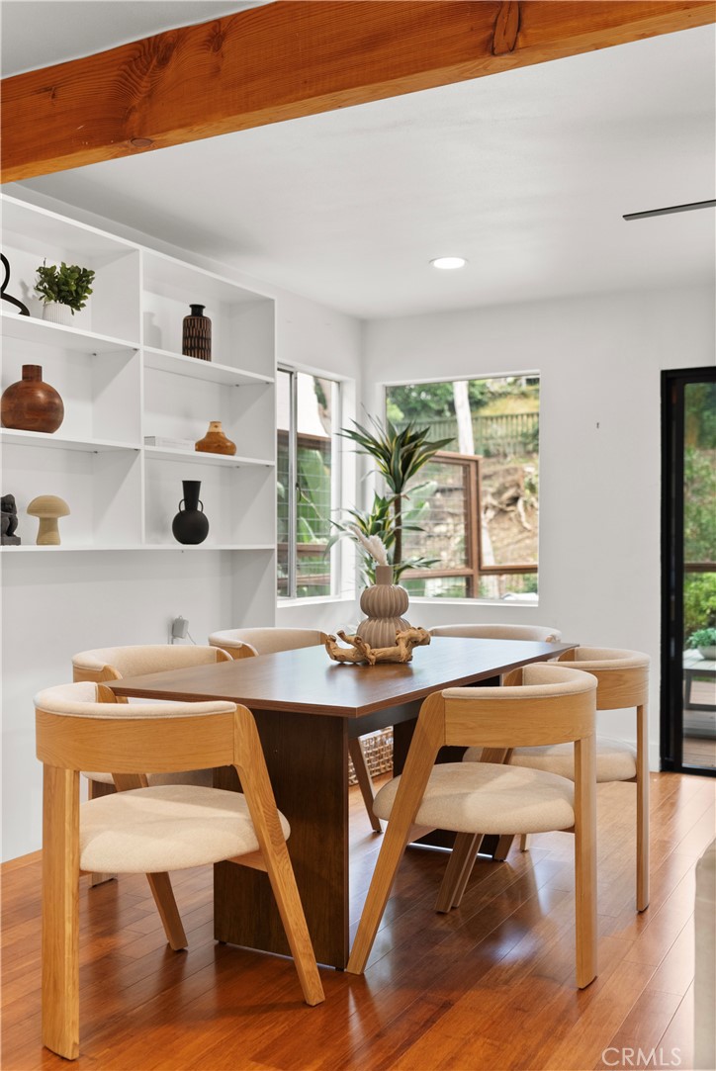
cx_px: 358
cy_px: 536
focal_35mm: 34
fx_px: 1012
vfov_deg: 55.8
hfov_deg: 39.0
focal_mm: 34
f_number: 2.8
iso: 640
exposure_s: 1/60
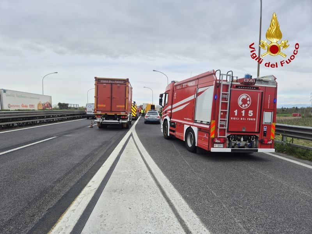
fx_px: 207
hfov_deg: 73.9
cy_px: 117
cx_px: 156
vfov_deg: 58.9
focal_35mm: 23
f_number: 1.8
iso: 25
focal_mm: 5.4
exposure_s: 1/1172
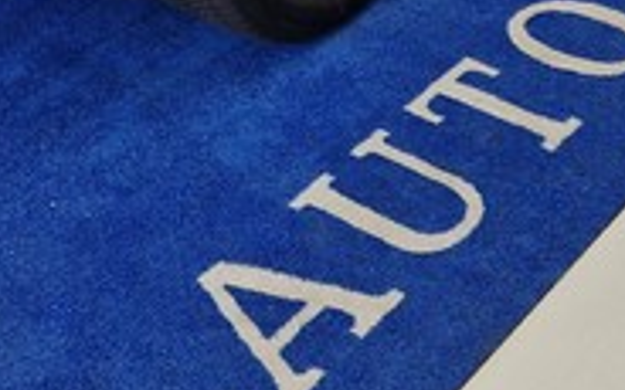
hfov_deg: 24.0
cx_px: 122
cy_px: -356
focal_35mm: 85
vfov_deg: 13.5
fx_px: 1448
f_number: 1.8
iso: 50
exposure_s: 1/180
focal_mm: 5.4
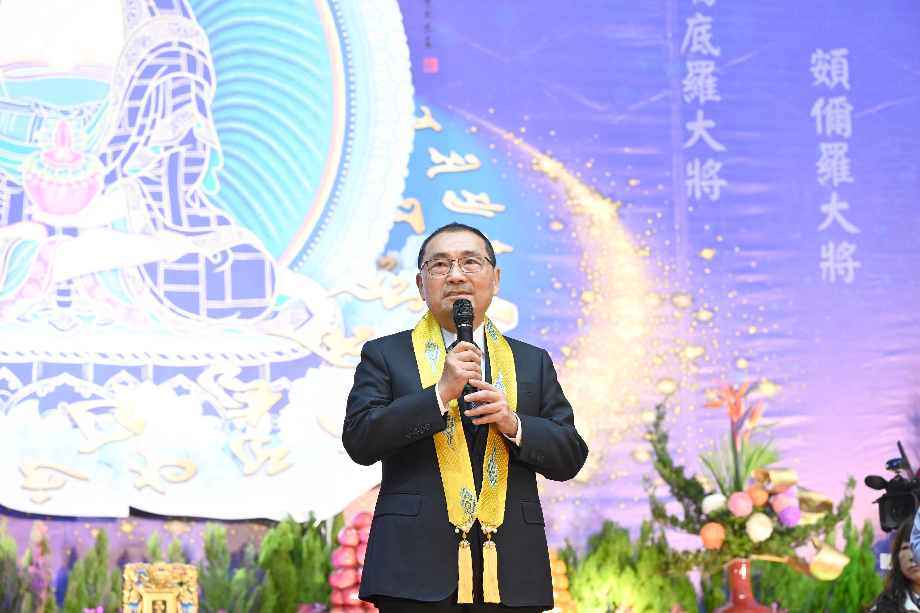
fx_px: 3066
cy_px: 306
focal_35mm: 120
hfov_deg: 17.1
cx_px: 460
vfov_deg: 11.4
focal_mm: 120
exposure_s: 1/125
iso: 1800
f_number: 5.6
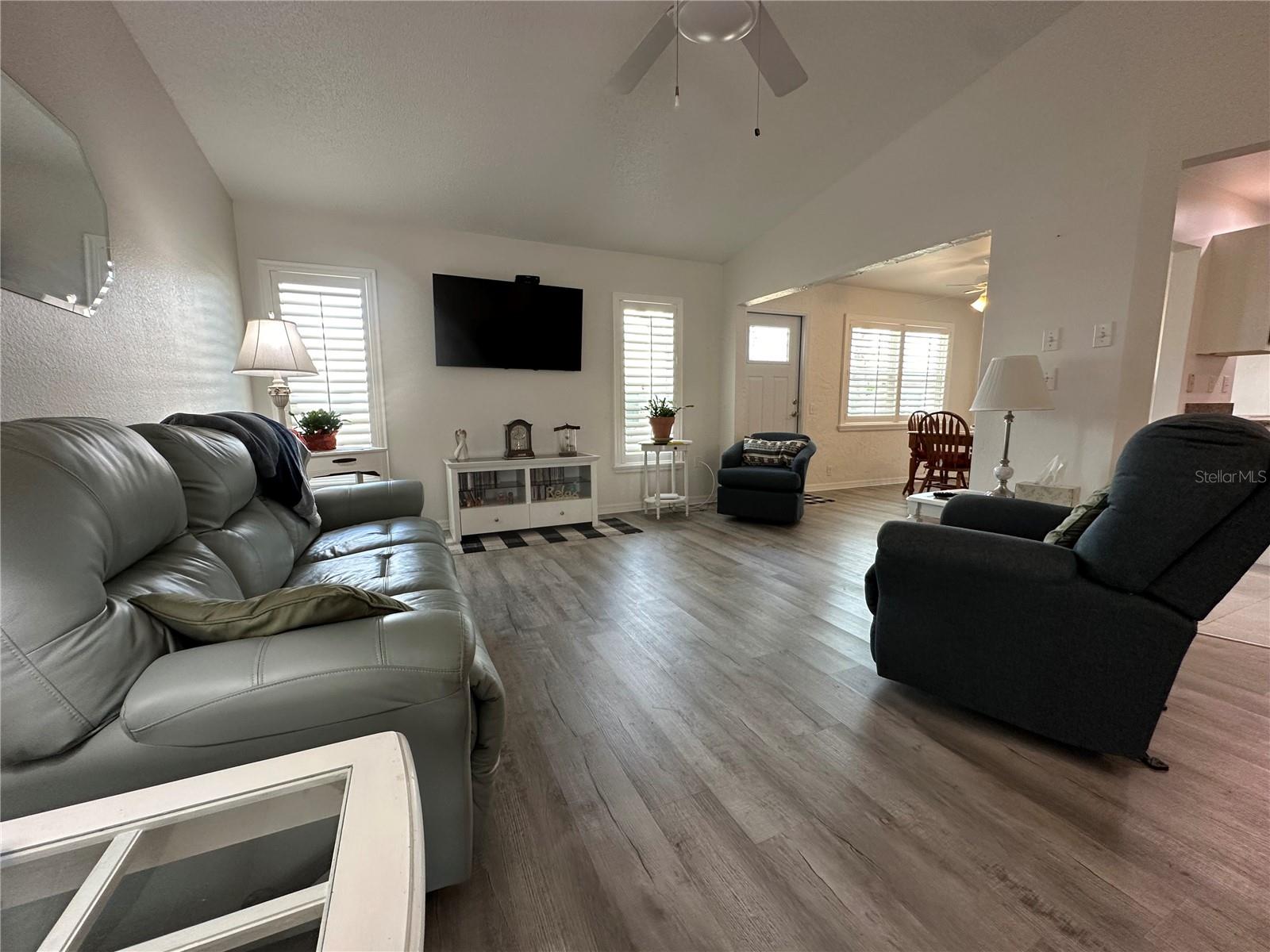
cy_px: 476
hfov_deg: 102.1
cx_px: 635
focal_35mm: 14
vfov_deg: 85.7
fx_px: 514
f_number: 2.2
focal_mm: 2.22
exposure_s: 1/120
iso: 200
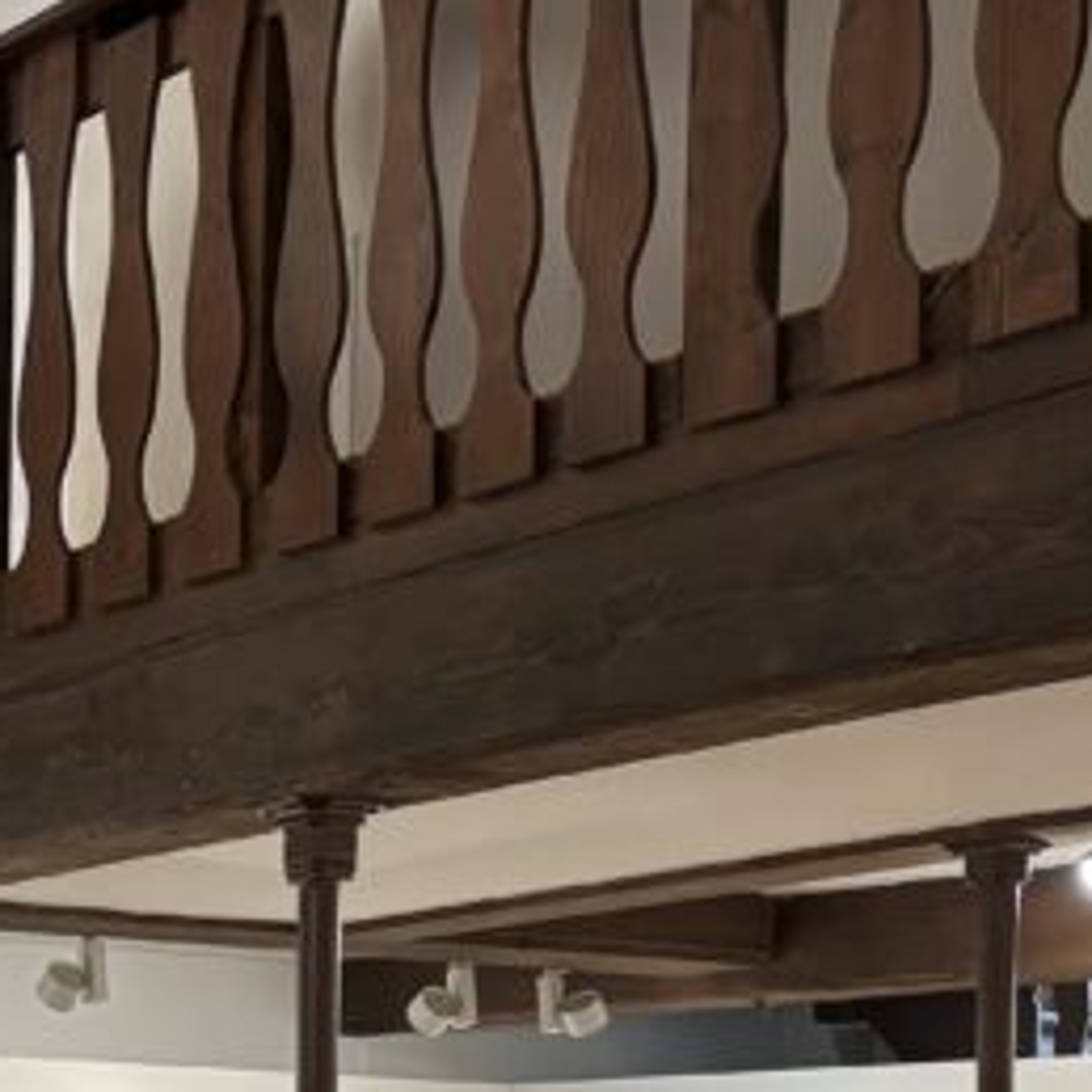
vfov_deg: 18.1
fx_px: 3248
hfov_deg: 18.1
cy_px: 1311
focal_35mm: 91
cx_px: -228
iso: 320
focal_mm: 5.96
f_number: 1.6
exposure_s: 1/50
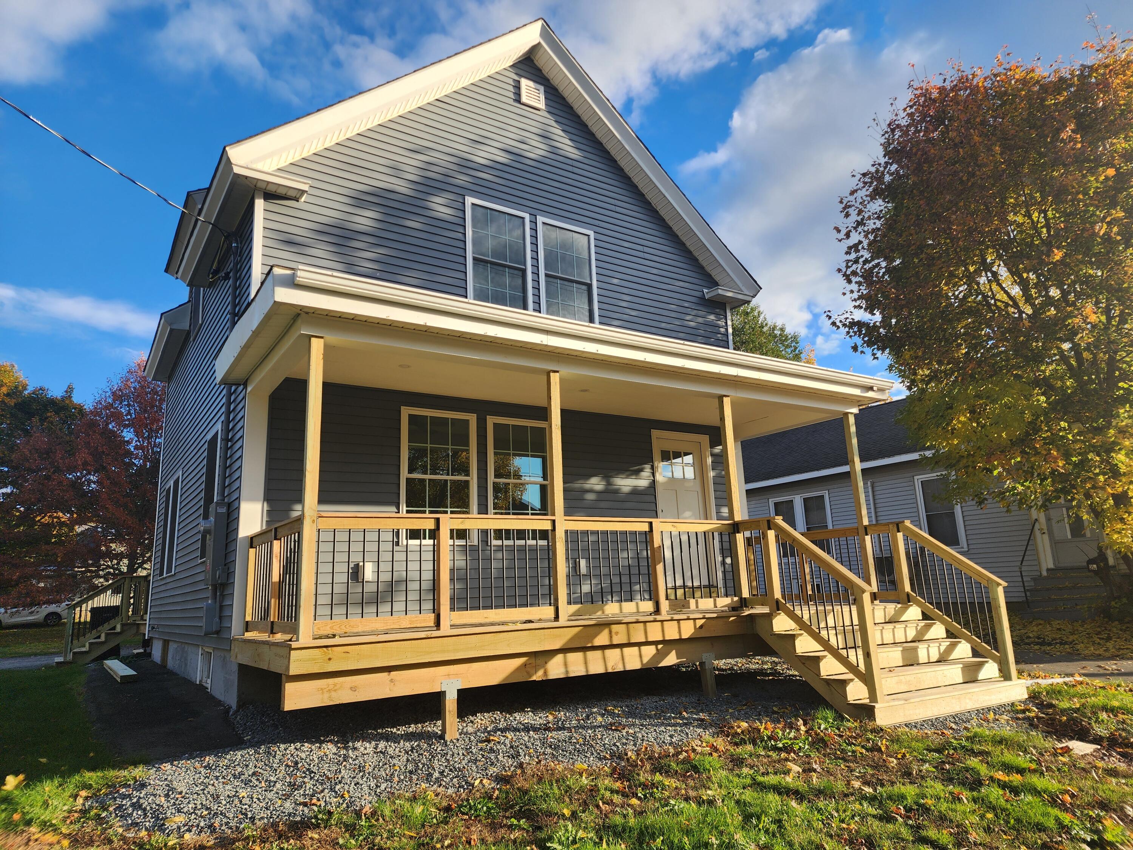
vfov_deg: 58.9
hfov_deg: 73.9
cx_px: 566
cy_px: 425
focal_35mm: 23
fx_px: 753
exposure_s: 1/515
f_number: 1.8
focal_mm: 6.4
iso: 12
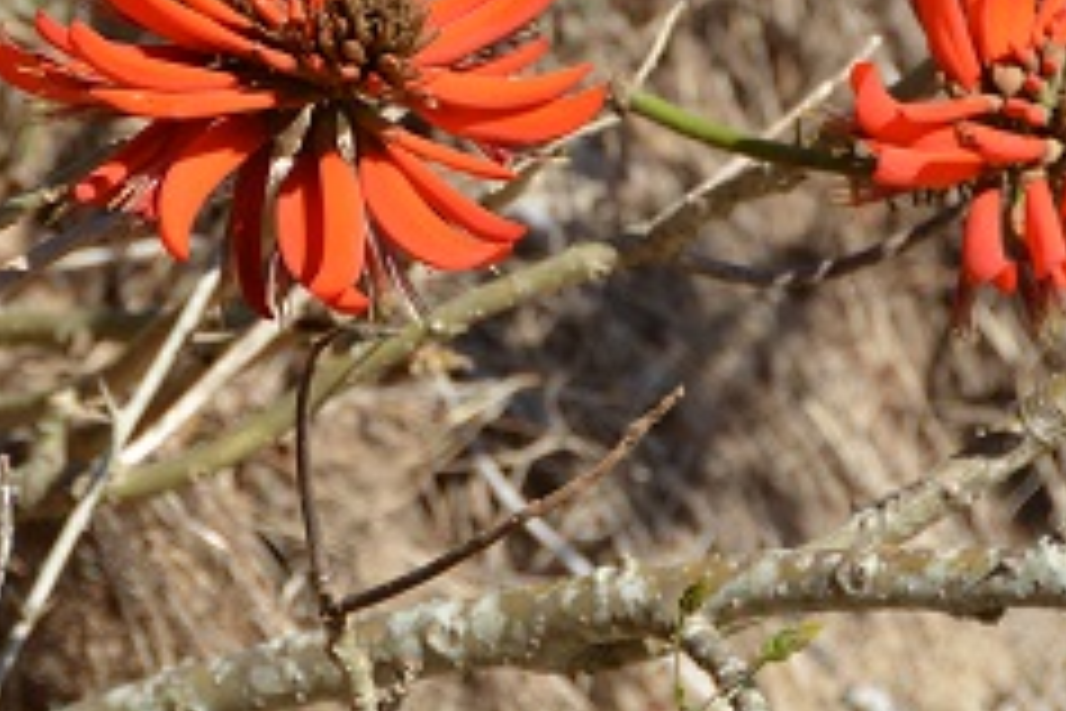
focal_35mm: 633
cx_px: 387
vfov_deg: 2.2
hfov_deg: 3.3
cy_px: -25
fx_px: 18742
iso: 200
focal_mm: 200
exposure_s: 1/500
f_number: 5.6
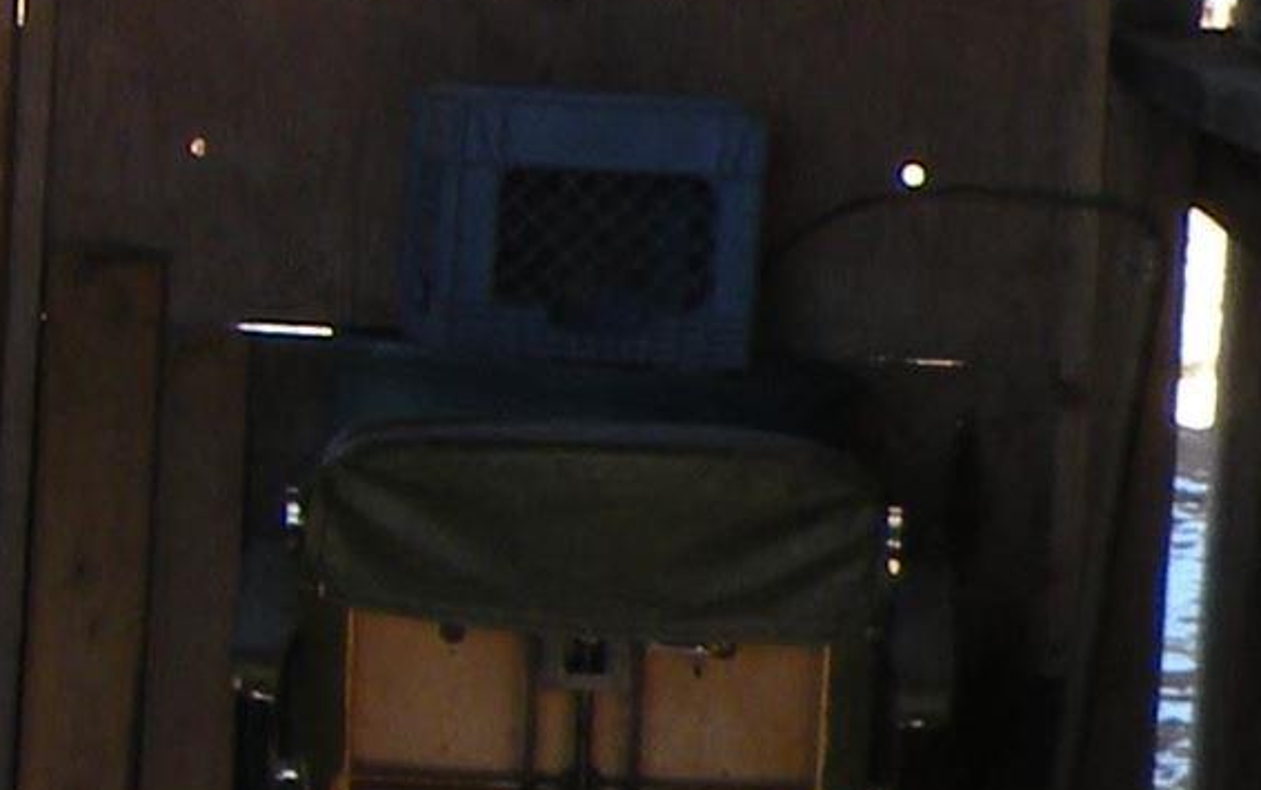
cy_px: 465
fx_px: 5329
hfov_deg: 12.5
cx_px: -858
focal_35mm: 155
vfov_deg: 8.5
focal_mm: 4.7
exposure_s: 1/80.6
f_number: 4
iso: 64
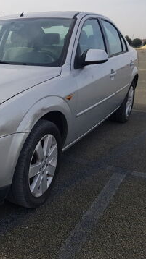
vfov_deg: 52.8
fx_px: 262
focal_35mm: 38
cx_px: -18
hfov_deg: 28.1
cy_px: 130
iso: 40
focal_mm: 4.3
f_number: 1.7
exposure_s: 1/1188
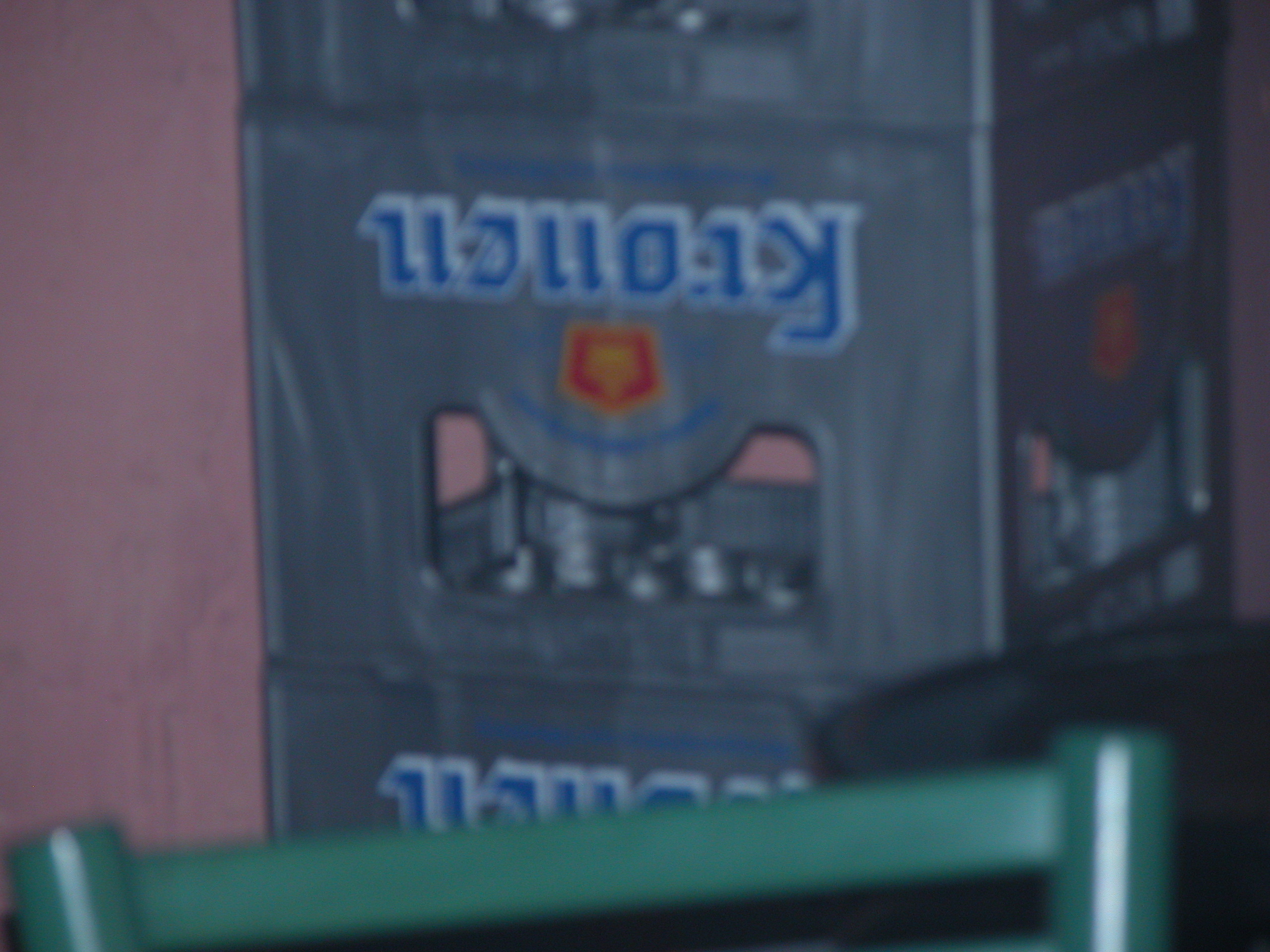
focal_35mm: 266
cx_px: 635
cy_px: 476
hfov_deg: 7.4
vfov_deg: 5.6
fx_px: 9759
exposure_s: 1/125
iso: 200
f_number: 4.2
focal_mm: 67.7
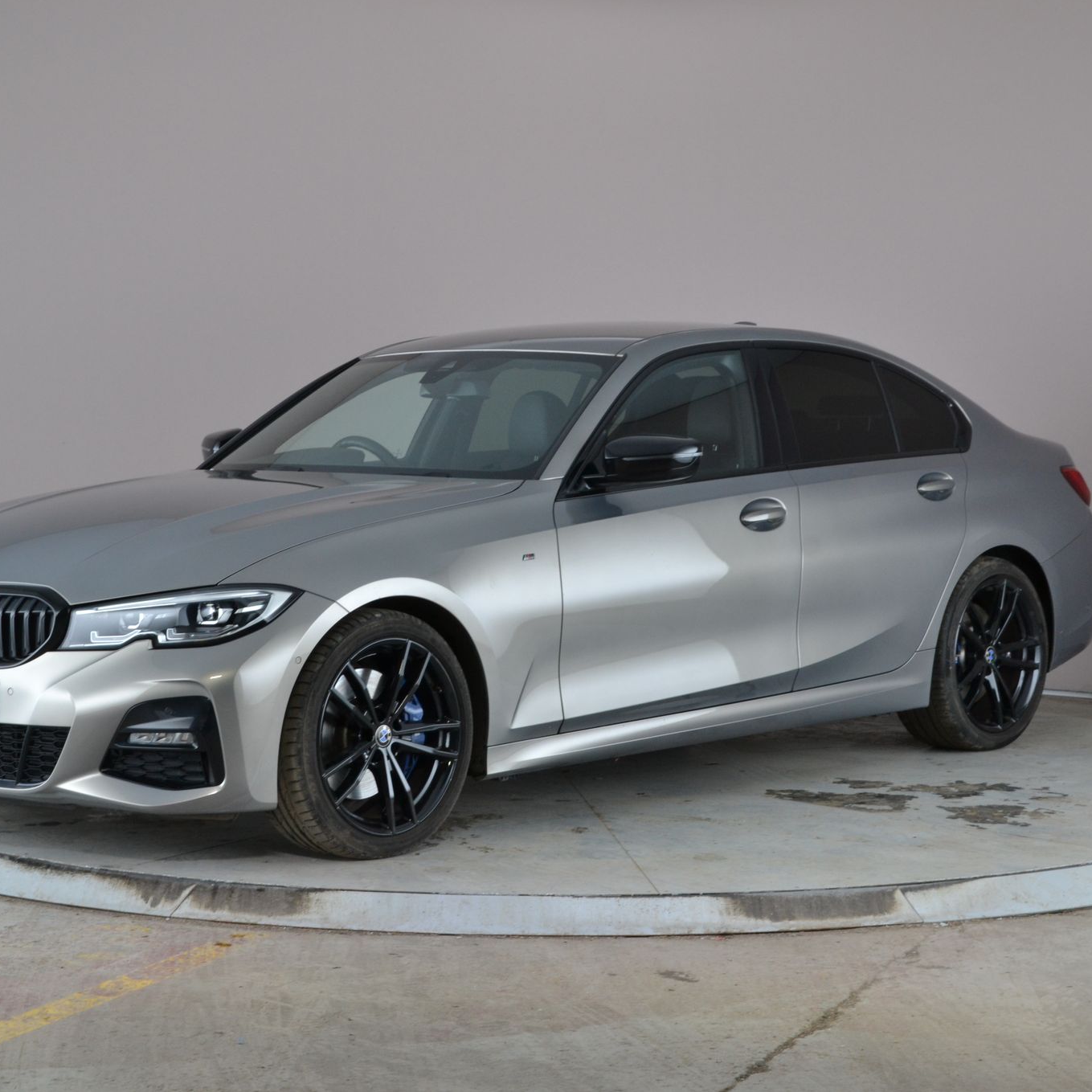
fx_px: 2605
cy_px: 544
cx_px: 470
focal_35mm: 73
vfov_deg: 23.7
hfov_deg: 23.7
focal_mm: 38
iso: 400
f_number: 10
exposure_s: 1/8
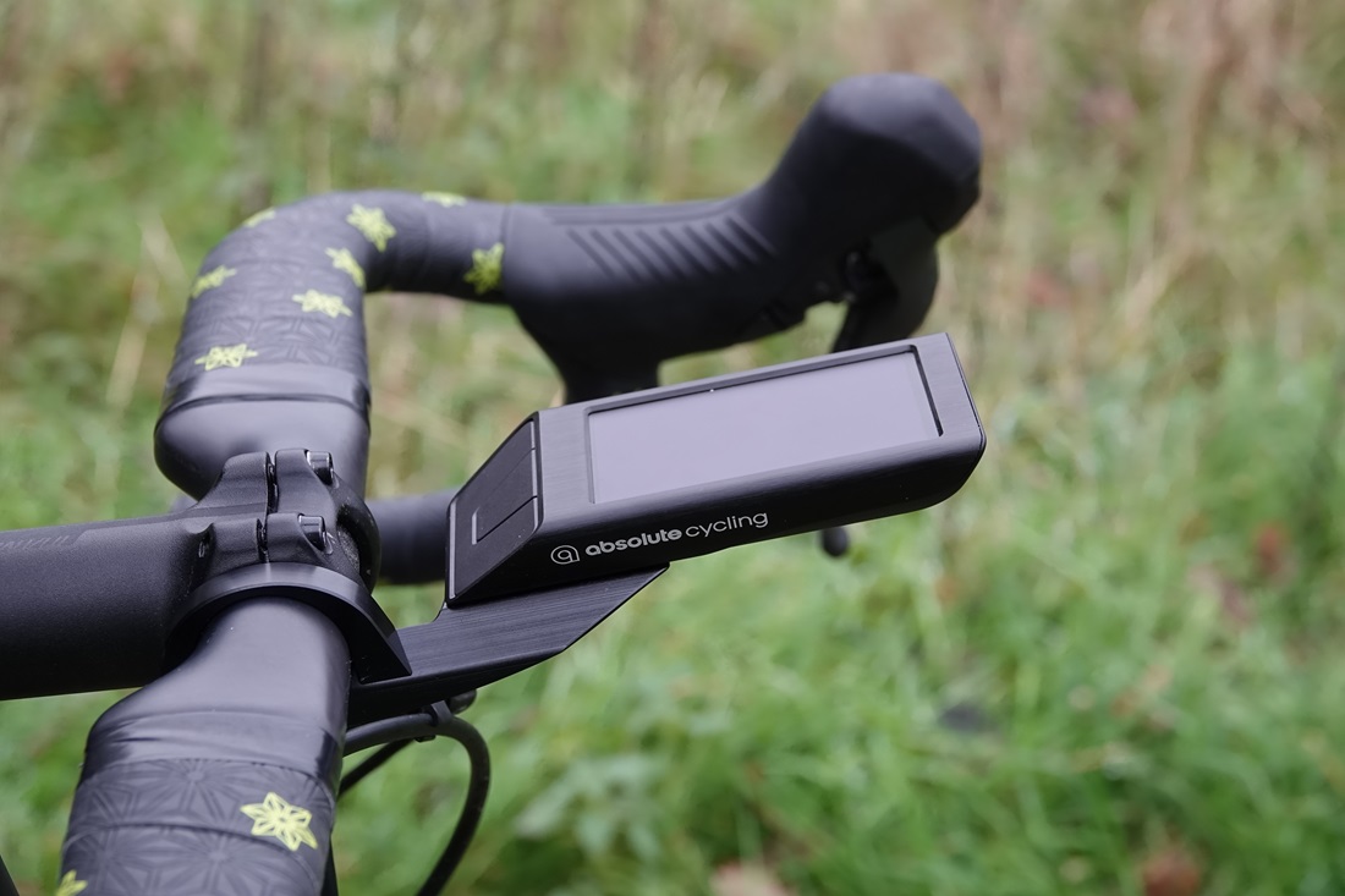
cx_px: 672
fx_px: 2764
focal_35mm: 74
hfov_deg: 27.3
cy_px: 448
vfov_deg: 18.4
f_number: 3.5
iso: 400
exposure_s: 1/80
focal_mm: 27.24
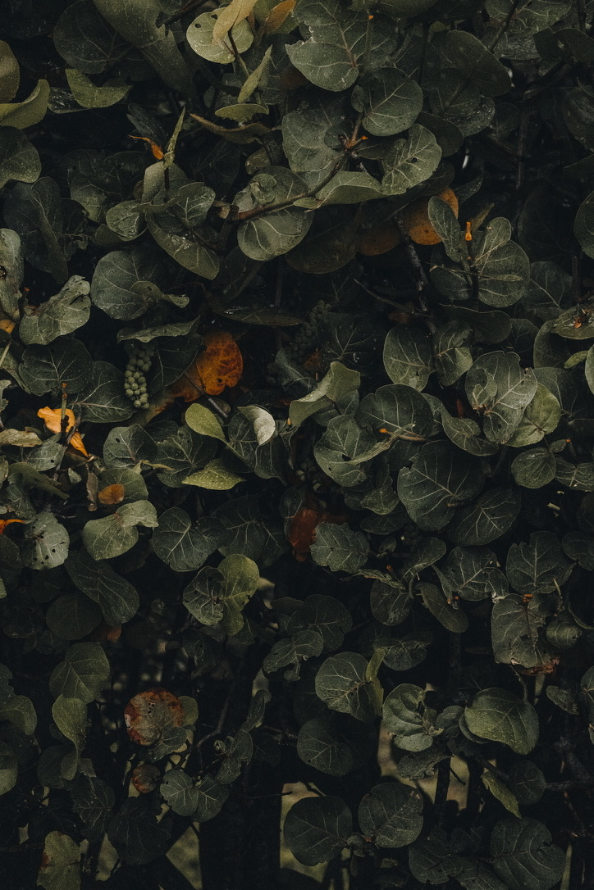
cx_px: 297
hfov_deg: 3.4
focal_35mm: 400
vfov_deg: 5.2
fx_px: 9899
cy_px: 445
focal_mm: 400
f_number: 5.6
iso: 5000
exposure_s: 1/800
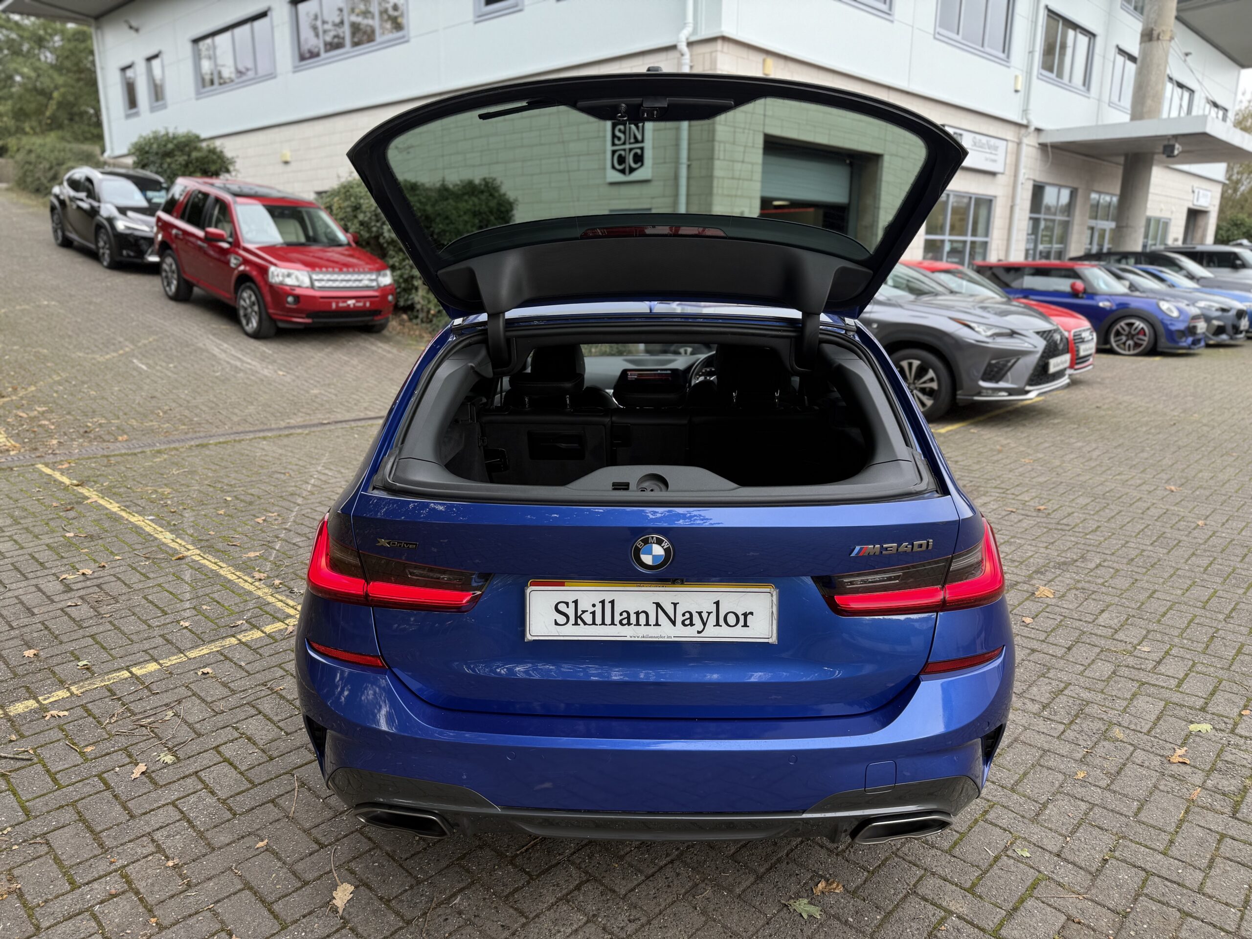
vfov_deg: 56.8
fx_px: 868
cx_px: 626
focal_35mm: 24
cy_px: 470
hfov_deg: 71.6
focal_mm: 6.76
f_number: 1.78
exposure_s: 1/178
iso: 64
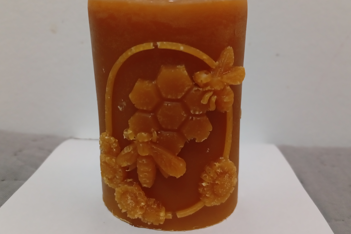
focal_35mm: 38
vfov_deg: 35.0
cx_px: 173
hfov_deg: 50.7
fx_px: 370
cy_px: 101
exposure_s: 1/20
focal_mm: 3.98
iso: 1633
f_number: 1.8
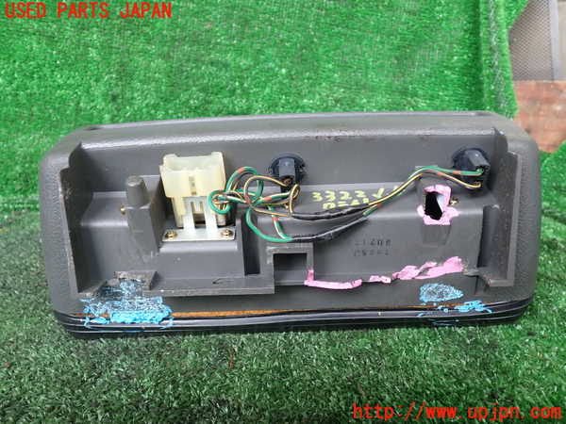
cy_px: 212
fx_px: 491
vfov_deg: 46.8
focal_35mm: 30
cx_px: 283
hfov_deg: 60.0
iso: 200
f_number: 2.3
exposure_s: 1/60
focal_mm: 5.4
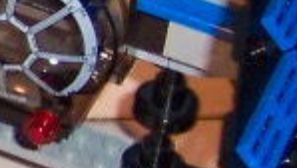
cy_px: 66
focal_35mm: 289
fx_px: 2277
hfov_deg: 6.9
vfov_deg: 4.2
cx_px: -520
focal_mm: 8
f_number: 2.8
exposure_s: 1/30
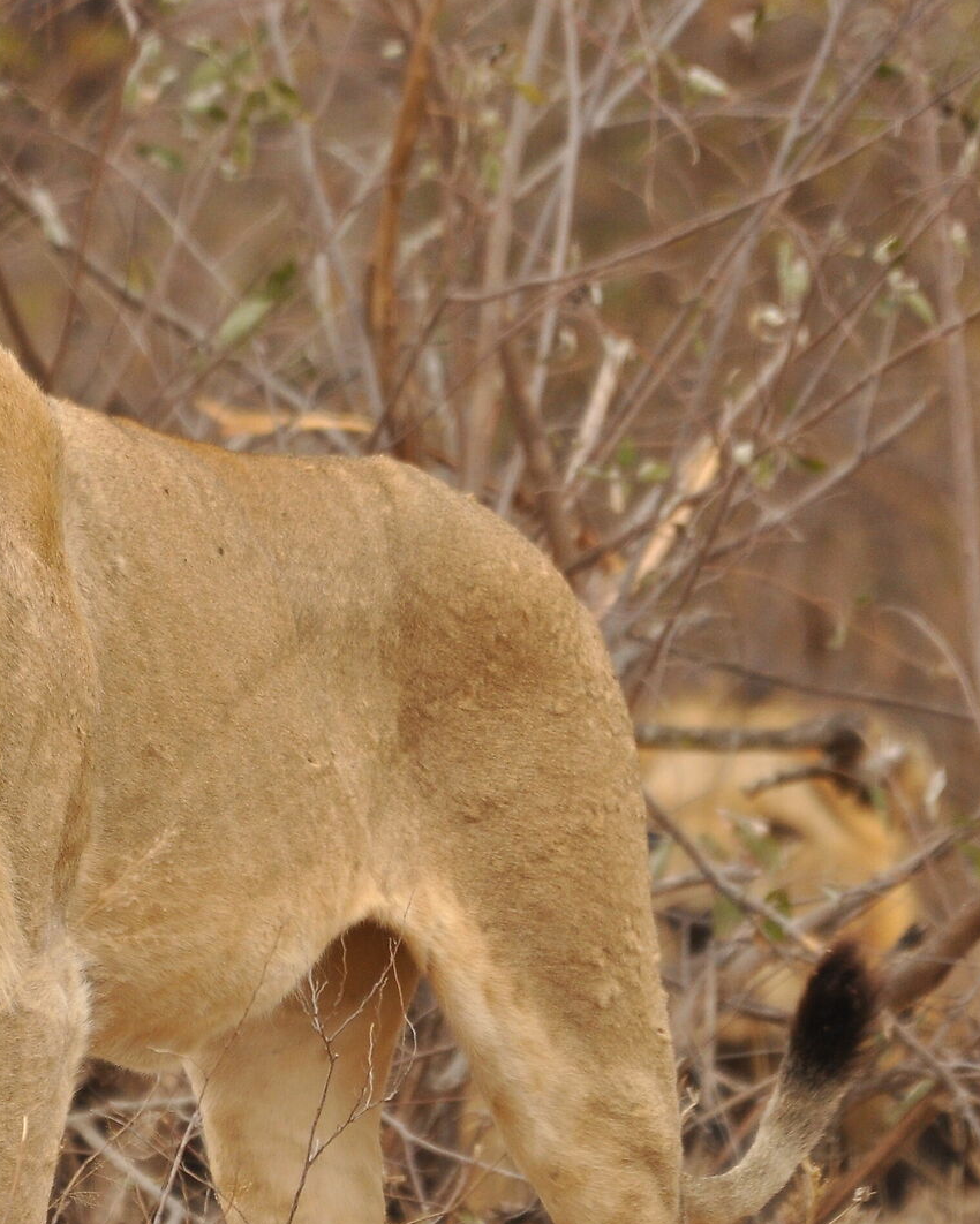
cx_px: -98
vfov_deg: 1.5
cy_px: 765
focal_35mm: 1271
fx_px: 46067
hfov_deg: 1.2
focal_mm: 400
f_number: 5.6
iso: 400
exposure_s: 1/250
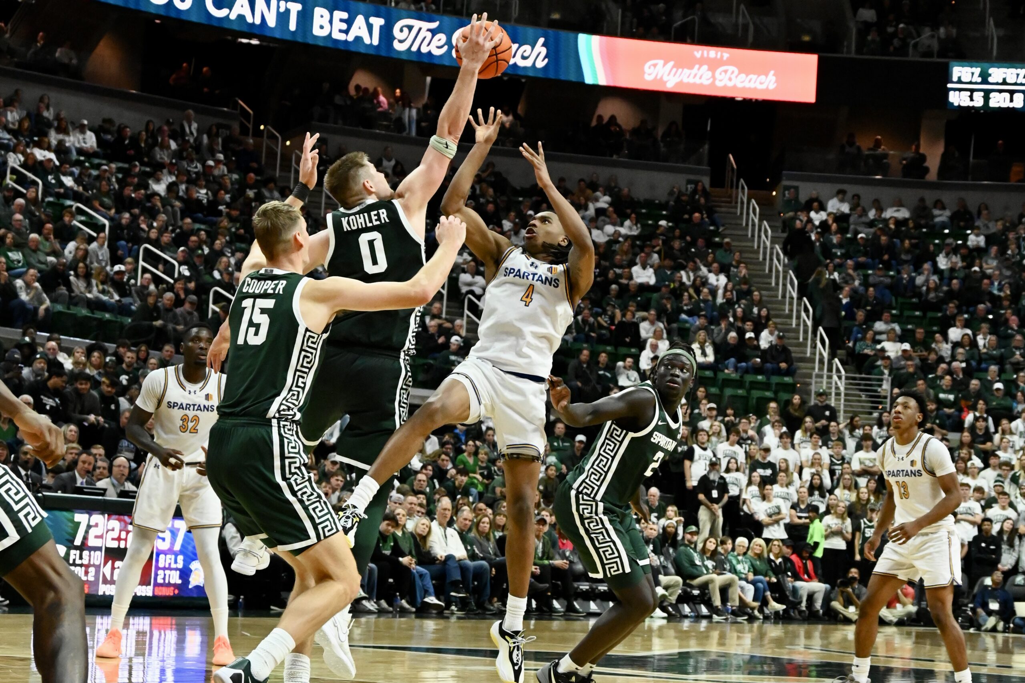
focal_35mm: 51
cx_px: 512
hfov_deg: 38.9
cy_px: 342
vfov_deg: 26.5
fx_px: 1452
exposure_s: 1/1600
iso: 10000
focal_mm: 51
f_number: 5.6
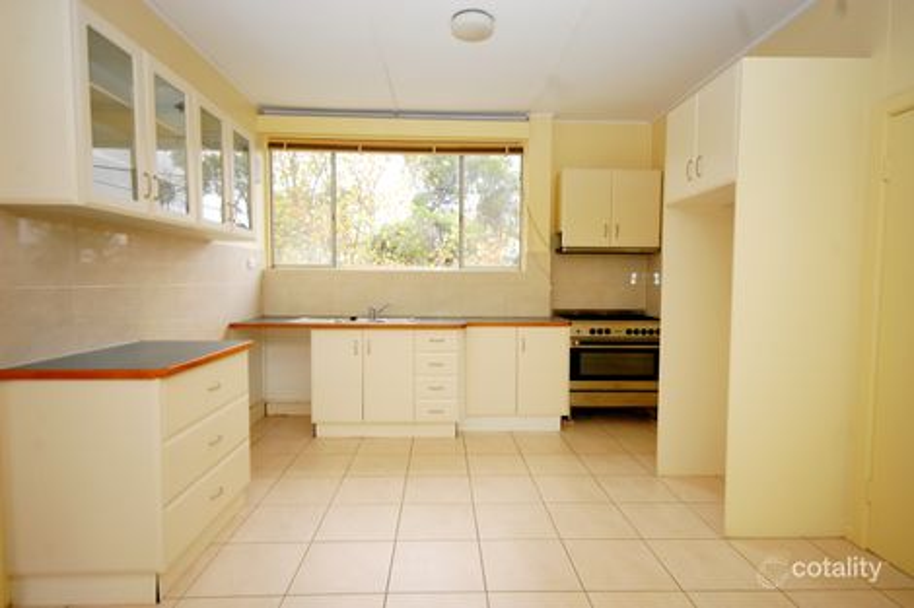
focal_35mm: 20
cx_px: 457
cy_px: 304
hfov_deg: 85.4
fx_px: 495
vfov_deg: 63.2
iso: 400
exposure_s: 1/100
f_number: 5
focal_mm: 13
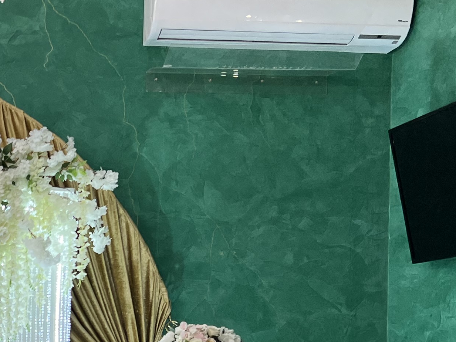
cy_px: 332
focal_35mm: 85
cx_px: -131
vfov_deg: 17.0
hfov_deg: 21.0
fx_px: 1120
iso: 50
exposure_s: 1/100
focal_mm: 5.7
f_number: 1.5
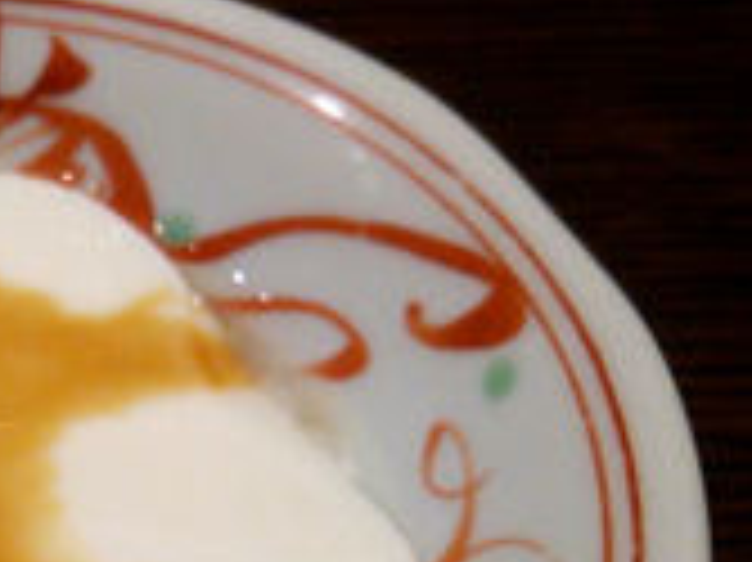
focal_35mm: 72
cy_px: 566
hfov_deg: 24.7
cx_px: -131
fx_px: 1563
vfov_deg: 19.8
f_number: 1.94
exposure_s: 1/44
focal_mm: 4.06
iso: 80
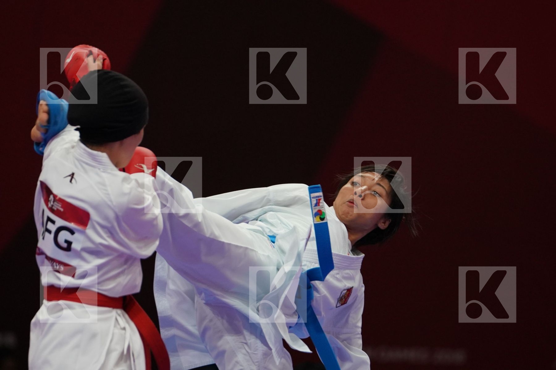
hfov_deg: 4.9
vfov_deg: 3.3
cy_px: 185
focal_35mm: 420
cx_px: 278
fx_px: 6486
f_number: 4
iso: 2000
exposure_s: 1/1000
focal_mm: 280
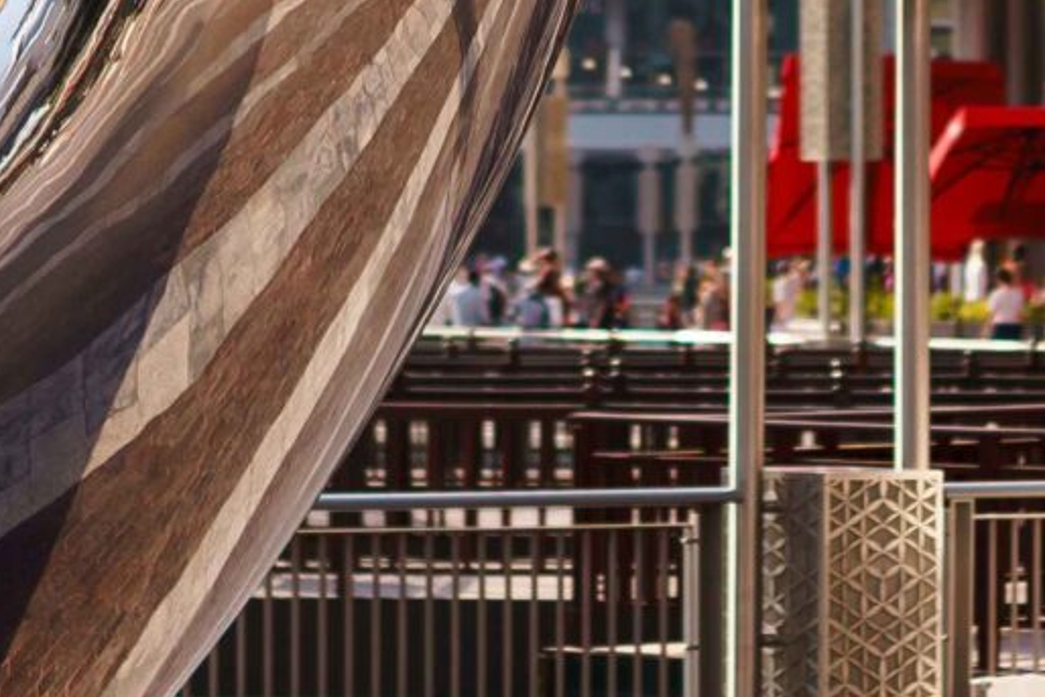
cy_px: -103
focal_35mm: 274
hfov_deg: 7.5
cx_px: 476
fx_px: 7955
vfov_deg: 5.0
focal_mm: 55
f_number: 1.8
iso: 100
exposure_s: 1/4000
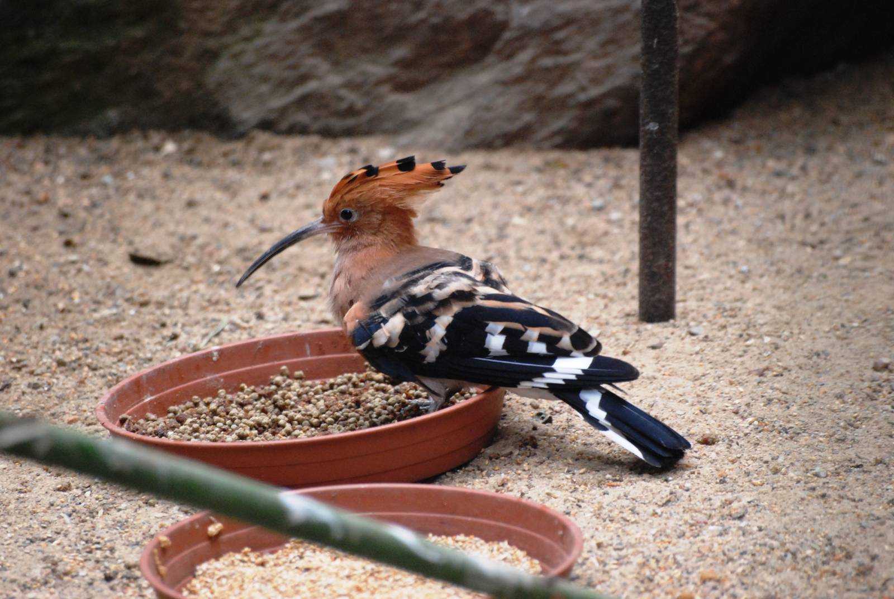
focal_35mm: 405
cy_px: 300
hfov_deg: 5.1
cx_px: 447
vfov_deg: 3.4
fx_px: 10069
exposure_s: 1/125
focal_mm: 270
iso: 1000
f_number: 5.6
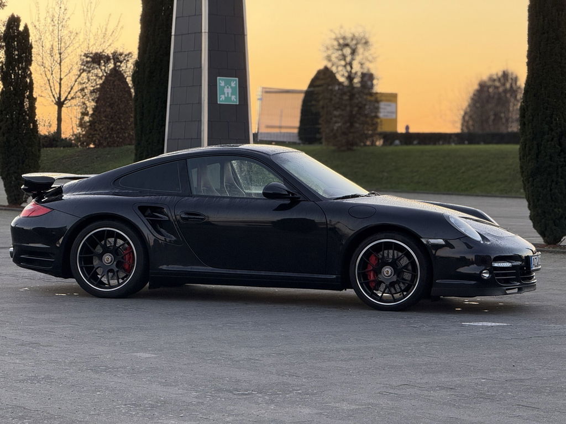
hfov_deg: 16.4
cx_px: 283
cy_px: 212
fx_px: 1962
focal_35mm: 120
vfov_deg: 12.3
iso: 80
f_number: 2.8
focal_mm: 15.66
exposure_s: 1/99
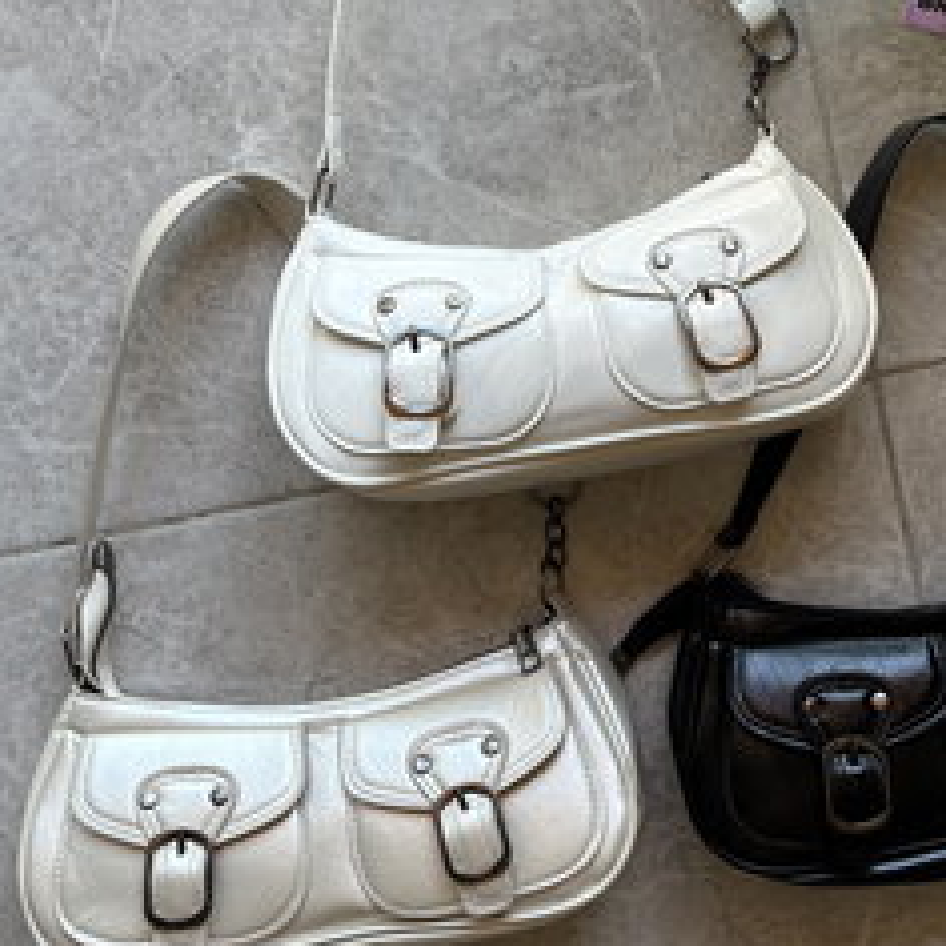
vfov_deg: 32.6
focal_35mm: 52
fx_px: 1608
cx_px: 641
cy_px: 351
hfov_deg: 32.5
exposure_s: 1/279
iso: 50
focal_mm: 5.96
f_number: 1.6
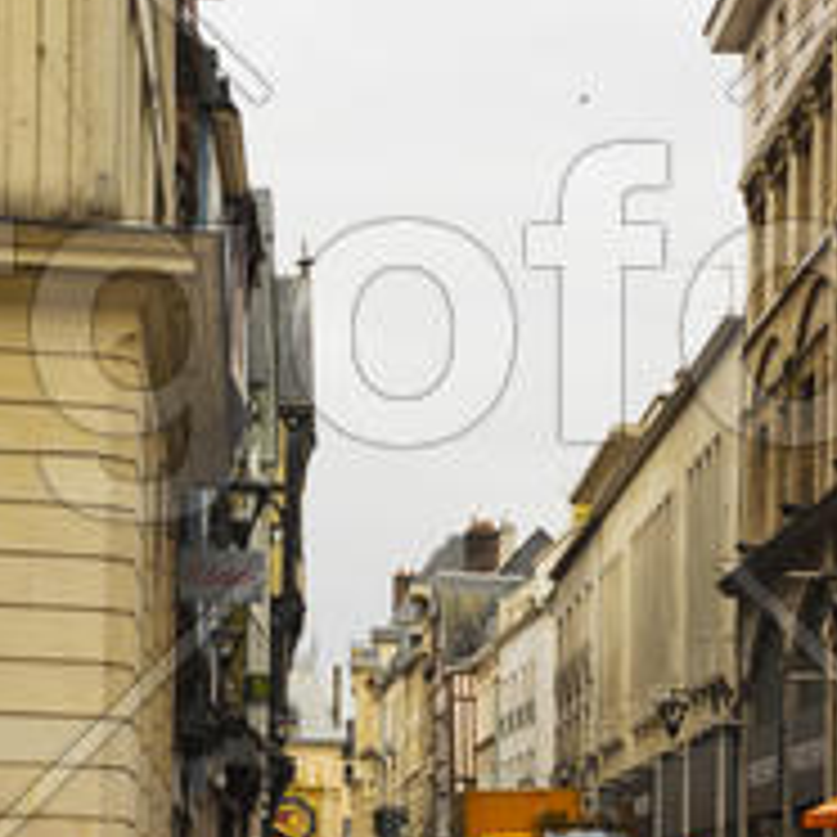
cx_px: 495
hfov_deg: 15.7
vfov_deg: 15.7
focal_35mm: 111
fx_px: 3037
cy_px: 333
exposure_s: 1/350
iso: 100
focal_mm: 28
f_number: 5.6
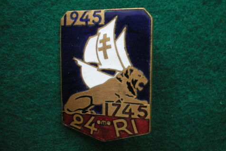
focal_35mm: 40
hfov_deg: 48.5
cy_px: 78
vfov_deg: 33.4
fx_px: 251
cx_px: 114
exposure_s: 1/25
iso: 400
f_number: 3.1
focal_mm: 6.3
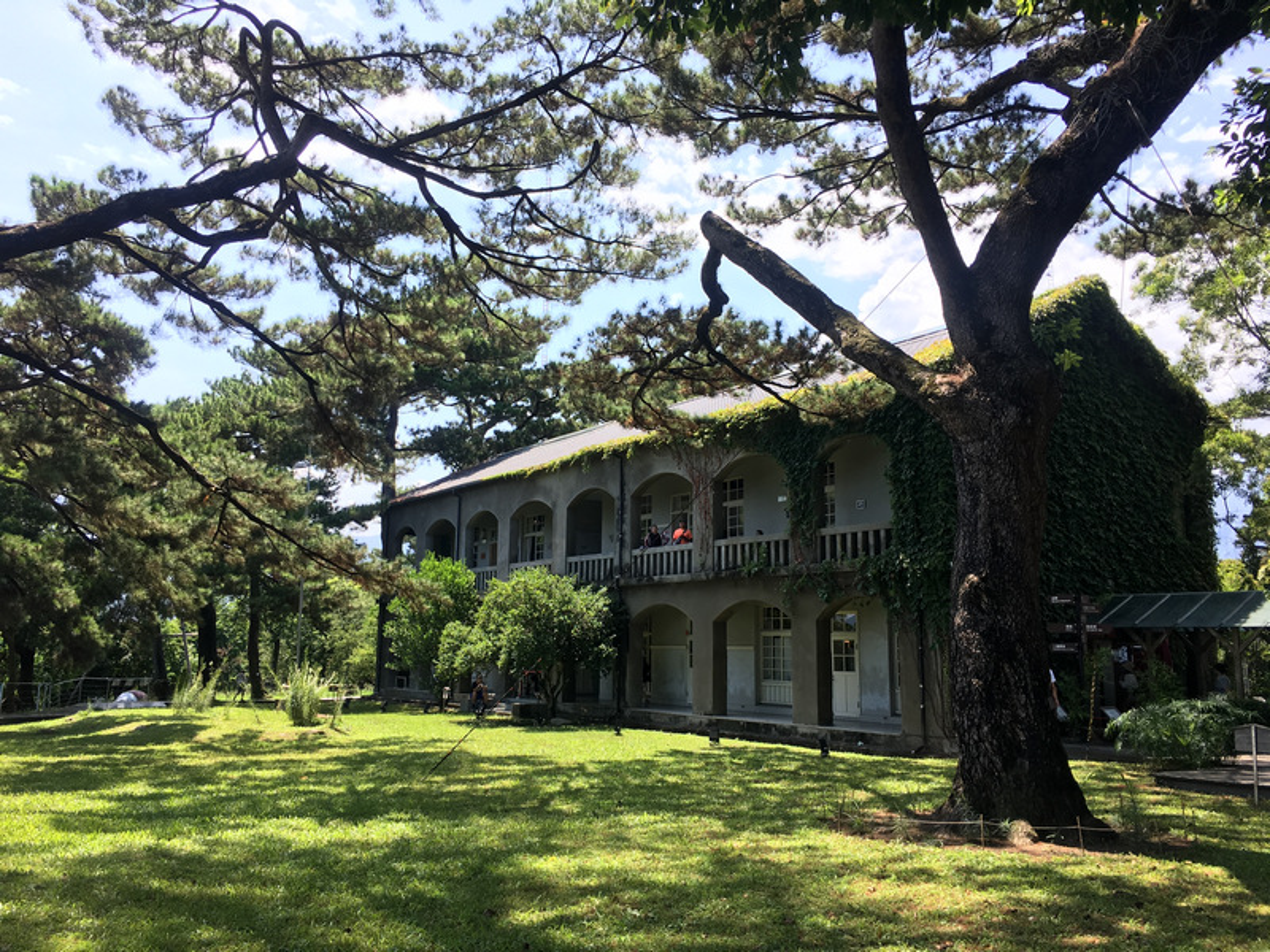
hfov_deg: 61.7
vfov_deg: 48.2
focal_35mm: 29
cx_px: 635
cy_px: 476
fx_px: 1064
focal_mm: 4.15
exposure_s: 1/442
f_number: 2.2
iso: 25
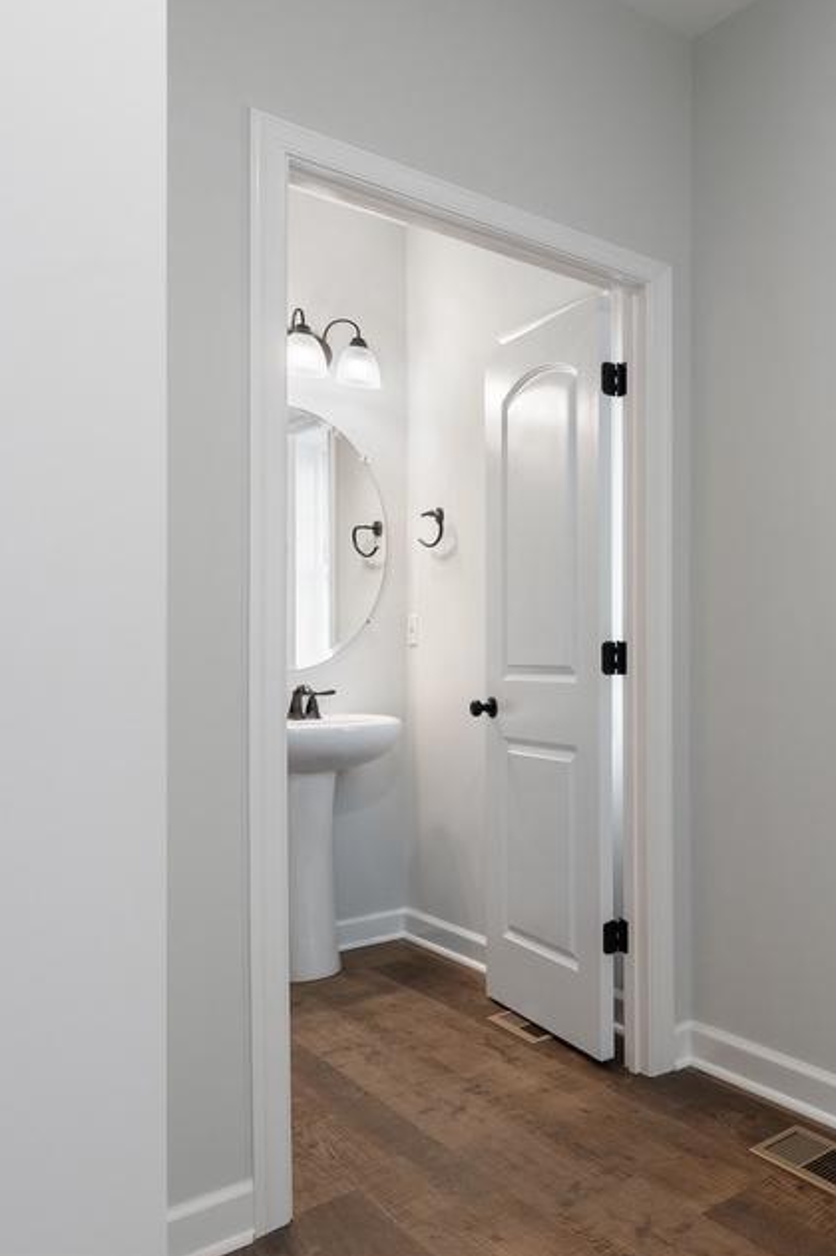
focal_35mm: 26
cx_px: 1001
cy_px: 661
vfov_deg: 69.4
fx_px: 907
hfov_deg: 37.5
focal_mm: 16
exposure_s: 1/15
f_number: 8
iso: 640
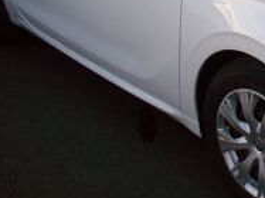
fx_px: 727
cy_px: -13
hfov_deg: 19.8
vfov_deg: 15.2
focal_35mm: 95
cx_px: 291
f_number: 2.8
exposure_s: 1/187
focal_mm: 6.2
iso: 80
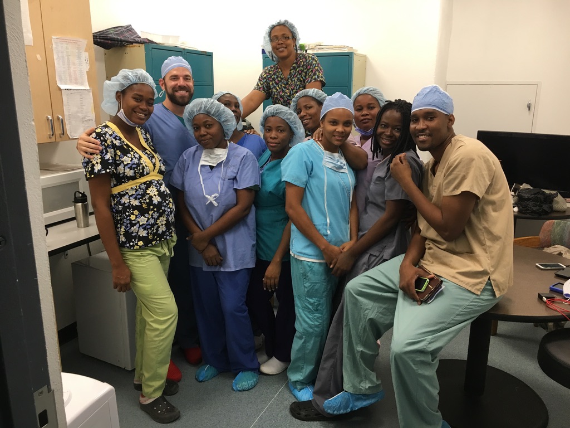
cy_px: 214
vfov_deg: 48.2
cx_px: 285
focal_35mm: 29
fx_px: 478
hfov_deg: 61.7
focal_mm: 4.15
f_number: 2.2
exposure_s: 1/33
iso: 50
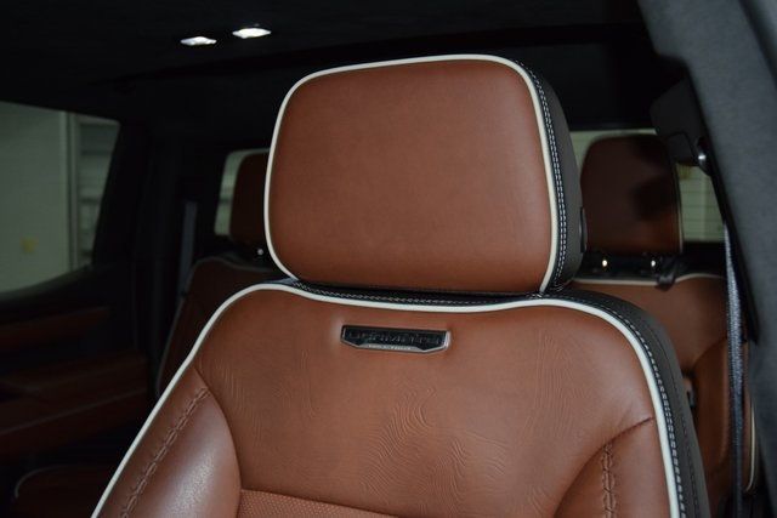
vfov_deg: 36.9
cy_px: 259
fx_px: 777
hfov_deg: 53.1
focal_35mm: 36
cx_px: 388
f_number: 3.8
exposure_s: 1/80
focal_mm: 24
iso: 1600
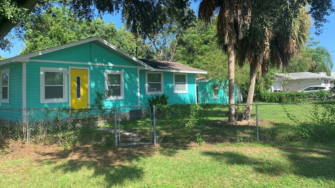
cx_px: 164
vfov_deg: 40.1
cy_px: 78
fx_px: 258
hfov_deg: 66.0
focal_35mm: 29
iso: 25
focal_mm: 4.25
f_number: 1.8
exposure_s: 1/771
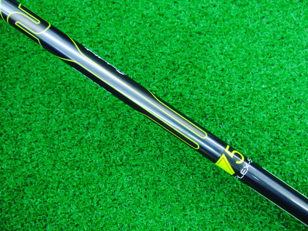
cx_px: 154
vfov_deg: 38.7
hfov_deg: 50.1
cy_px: 116
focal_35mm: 37
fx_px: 329
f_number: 3.6
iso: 400
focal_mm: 6.42
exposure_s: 1/25
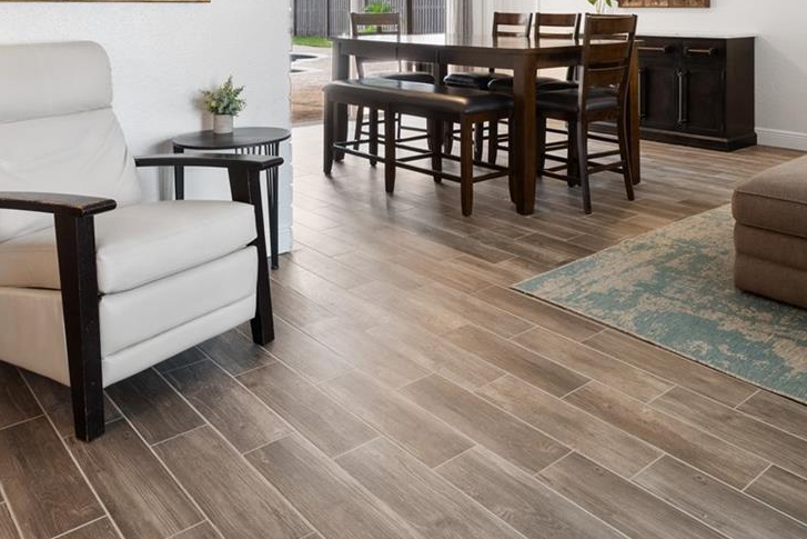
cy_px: 37
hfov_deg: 55.8
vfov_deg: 37.0
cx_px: 549
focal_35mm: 33
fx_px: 740
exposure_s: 1/4
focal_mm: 10
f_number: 7.1
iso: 320
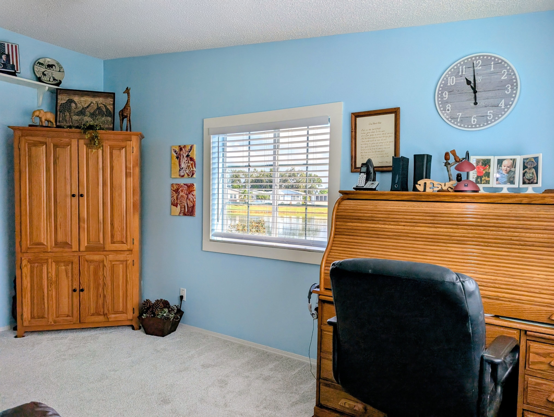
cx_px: 277
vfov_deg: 56.9
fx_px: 385
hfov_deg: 71.5
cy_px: 208
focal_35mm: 24
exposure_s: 1/347
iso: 21
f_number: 1.68
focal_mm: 6.9
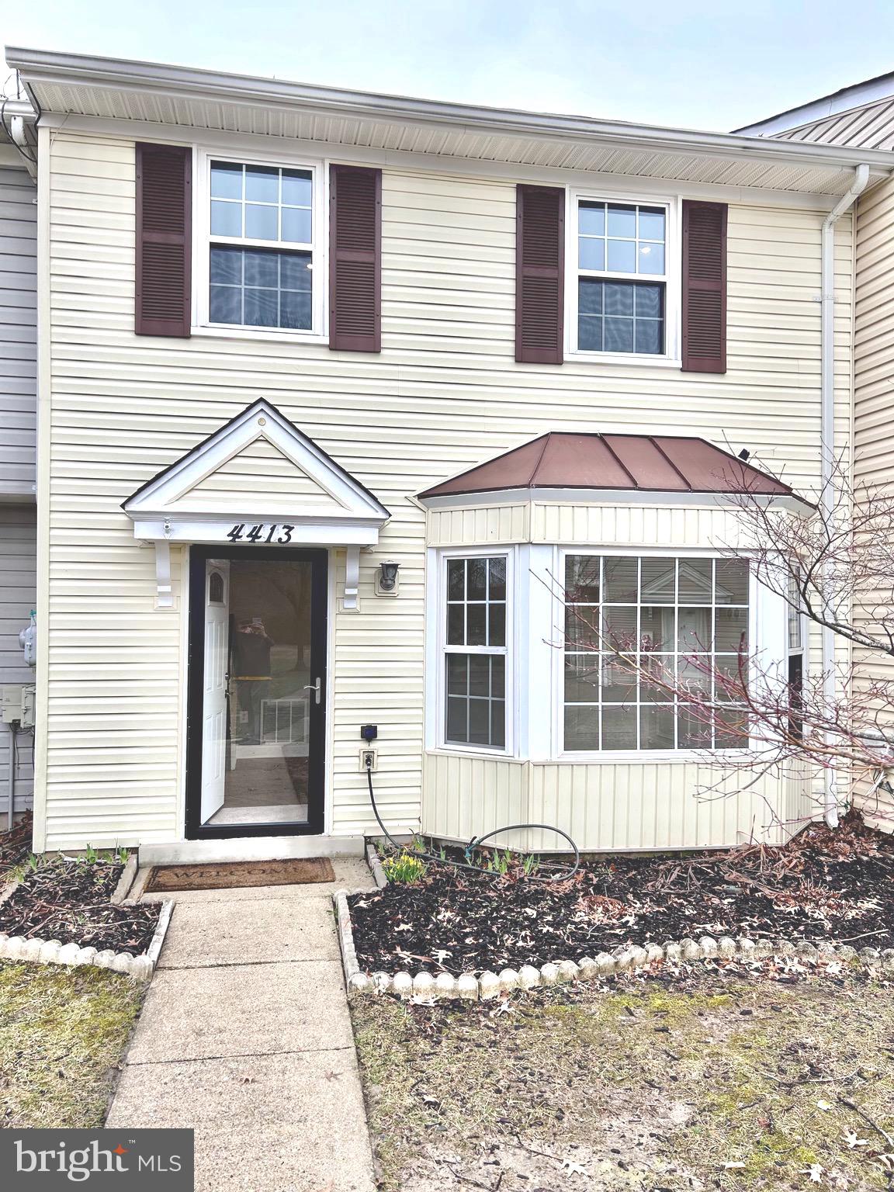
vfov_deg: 67.3
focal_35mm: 26
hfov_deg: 53.1
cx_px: 447
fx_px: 895
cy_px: 596
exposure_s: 1/1124
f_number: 1.5
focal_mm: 5.7
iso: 50
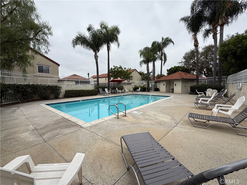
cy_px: 92
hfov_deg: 102.1
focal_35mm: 14
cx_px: 124
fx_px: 100
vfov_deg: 85.7
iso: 50
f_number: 2.2
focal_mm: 2.22
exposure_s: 1/1312
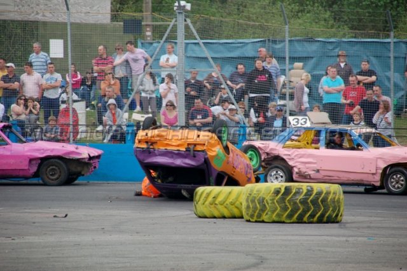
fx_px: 2966
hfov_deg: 7.8
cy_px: 136
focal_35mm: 262
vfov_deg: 5.2
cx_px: 204
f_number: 6
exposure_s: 1/500
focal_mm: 175
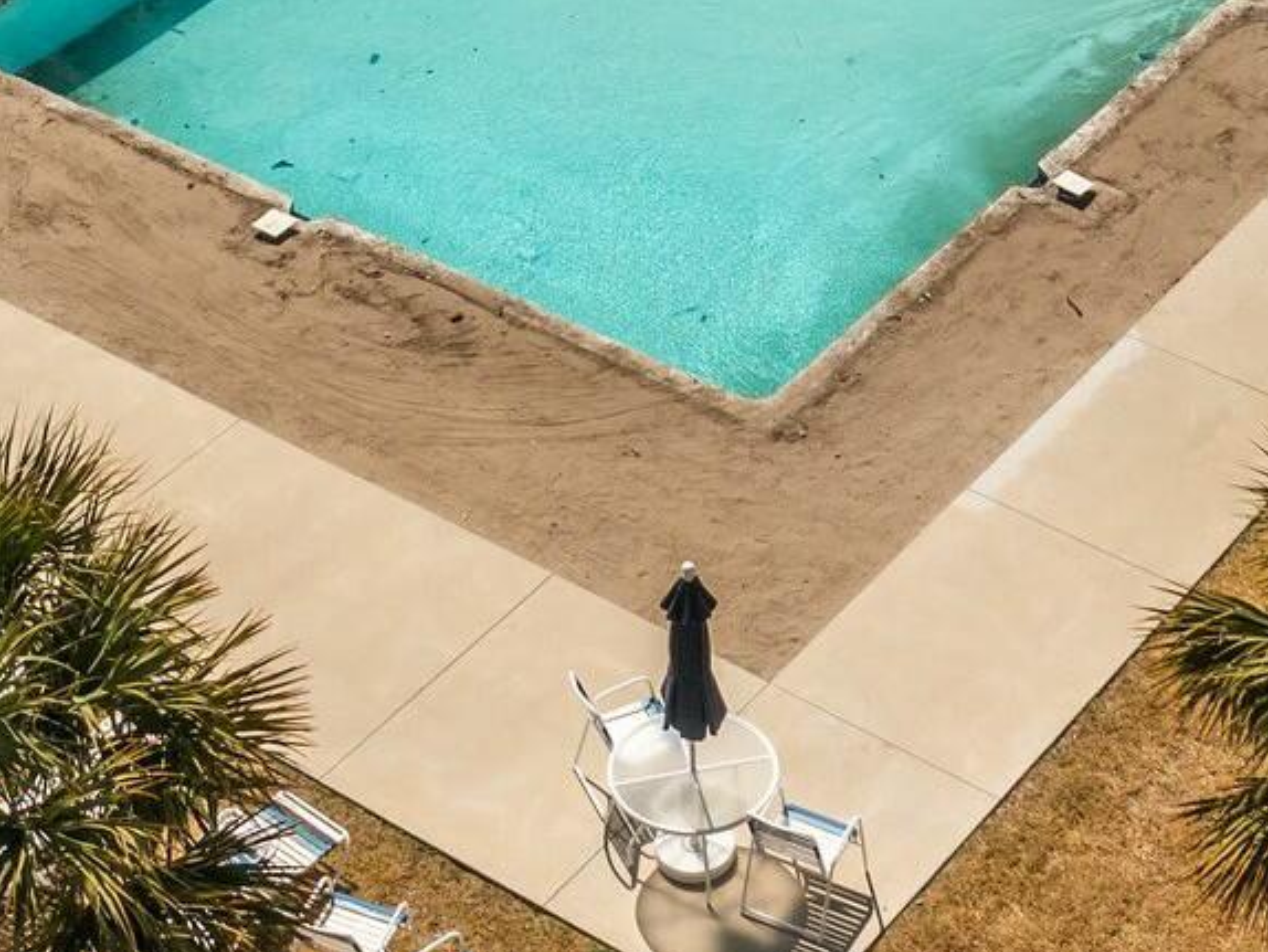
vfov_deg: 14.3
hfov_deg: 20.4
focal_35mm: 96
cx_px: 809
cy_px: -512
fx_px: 3518
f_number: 4.5
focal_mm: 10.26
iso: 100
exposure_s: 1/120
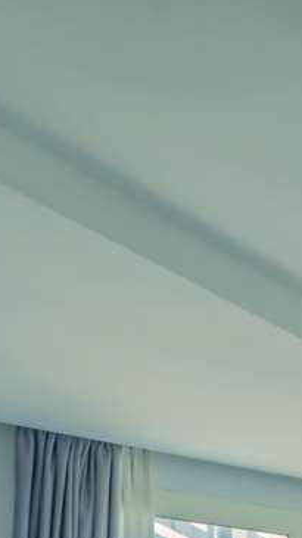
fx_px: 798
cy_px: 731
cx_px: 804
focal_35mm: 56
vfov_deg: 28.9
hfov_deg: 13.0
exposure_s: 1
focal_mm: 13
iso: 50
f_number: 18
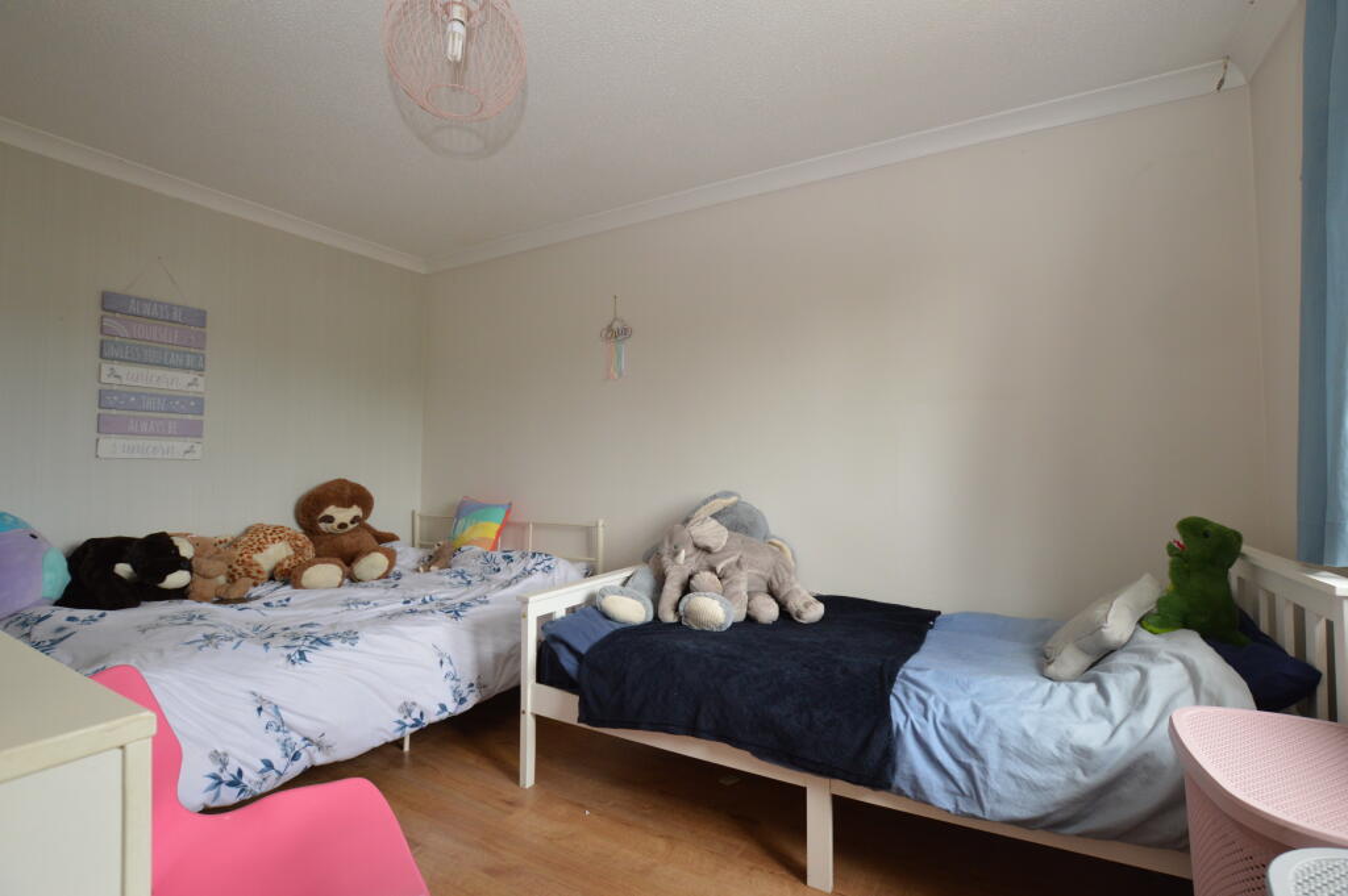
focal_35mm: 15
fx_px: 561
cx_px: 674
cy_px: 448
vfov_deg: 77.2
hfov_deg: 100.4
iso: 720
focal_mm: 10
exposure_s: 1/60
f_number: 5.6
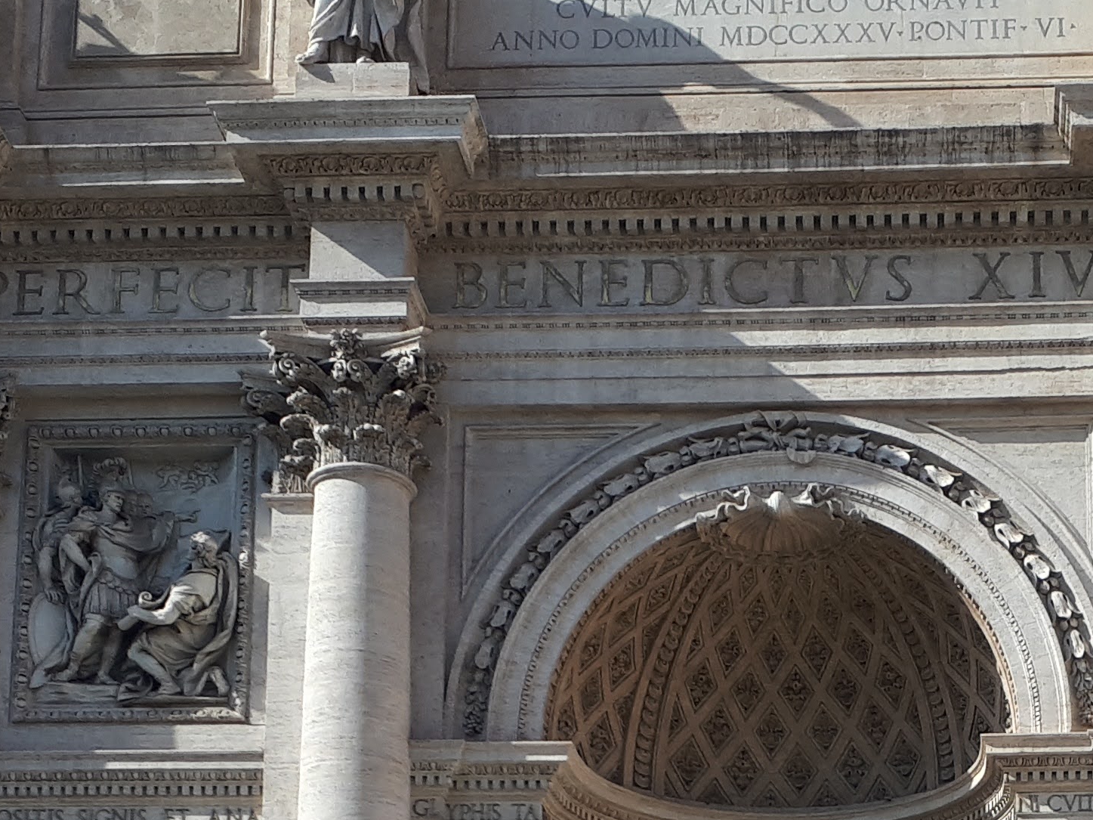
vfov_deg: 16.0
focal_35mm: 86
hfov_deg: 22.4
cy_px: 1167
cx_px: 890
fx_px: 2715
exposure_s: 1/1751
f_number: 1.9
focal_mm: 3.6
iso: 40
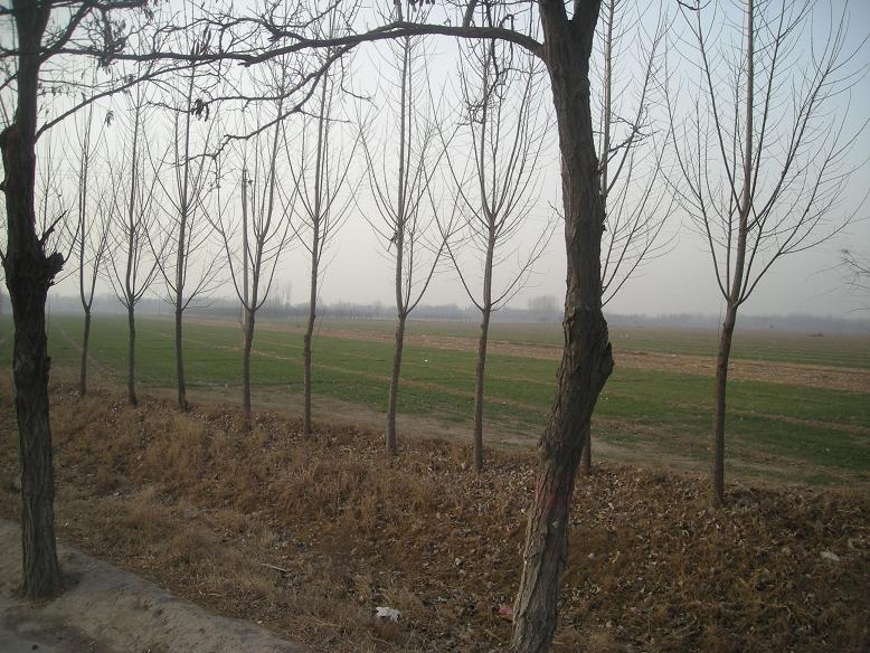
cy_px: 326
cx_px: 435
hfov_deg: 52.6
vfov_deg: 40.7
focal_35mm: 35
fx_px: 880
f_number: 2.8
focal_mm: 5.7
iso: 50
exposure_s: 1/282
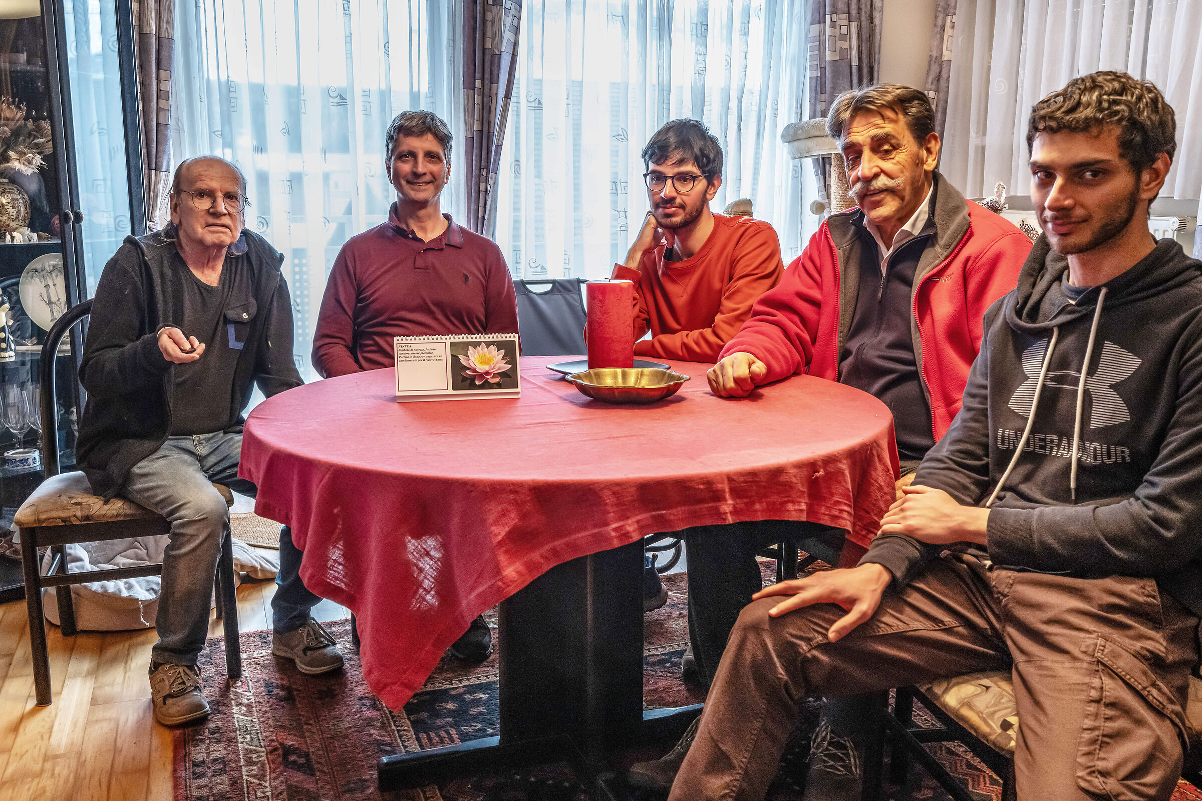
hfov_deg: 54.4
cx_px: 601
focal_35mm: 35
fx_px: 1169
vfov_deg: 37.9
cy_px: 400
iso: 1600
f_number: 8
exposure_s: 1/30
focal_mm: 35
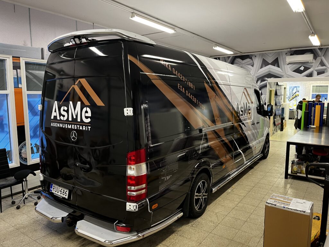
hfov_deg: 67.3
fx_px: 247
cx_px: 164
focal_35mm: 26
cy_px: 124
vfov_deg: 53.1
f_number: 1.6
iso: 250
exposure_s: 1/50
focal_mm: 5.1
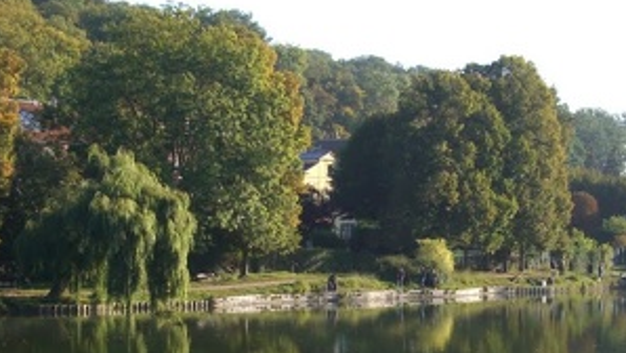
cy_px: 279
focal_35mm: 110
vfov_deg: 11.0
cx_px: 286
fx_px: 1827
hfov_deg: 19.4
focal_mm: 7.9
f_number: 2.8
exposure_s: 1/400
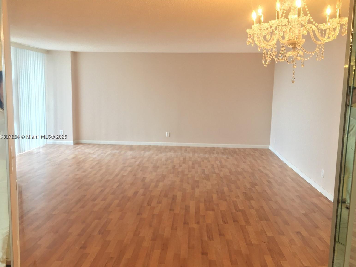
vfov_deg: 46.8
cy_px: 137
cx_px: 177
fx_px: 309
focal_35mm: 30
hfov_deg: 60.0
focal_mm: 4.15
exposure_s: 1/30
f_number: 2.2
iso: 50
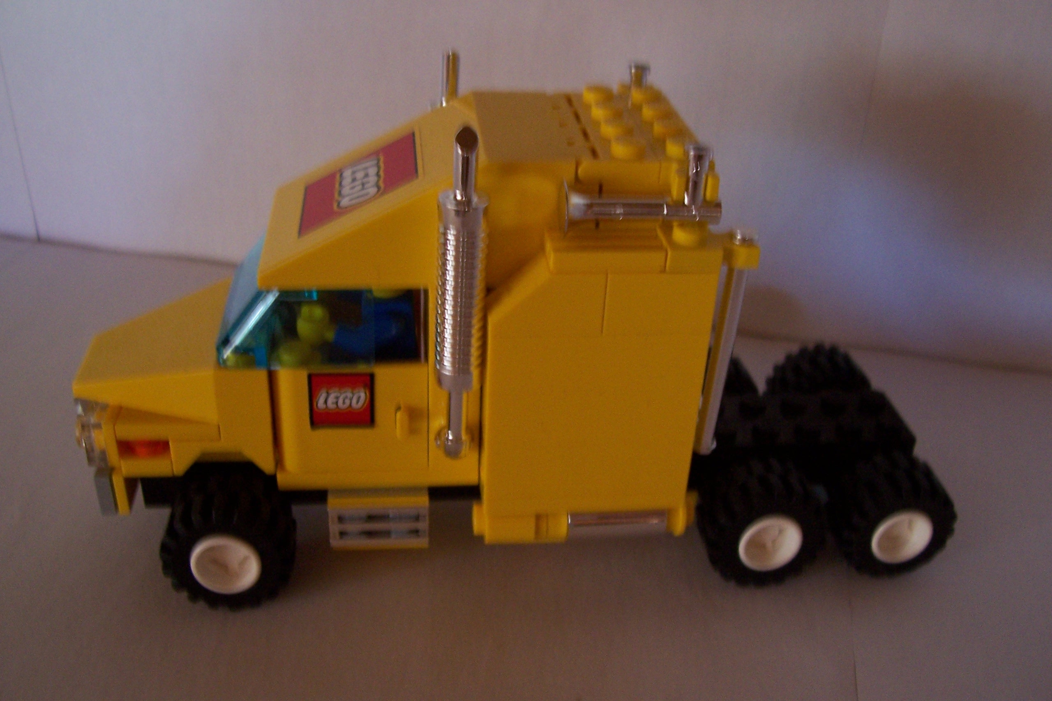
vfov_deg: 38.9
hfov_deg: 55.8
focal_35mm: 34
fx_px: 993
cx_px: 526
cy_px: 350
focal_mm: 5.6
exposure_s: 1/8
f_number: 2.7
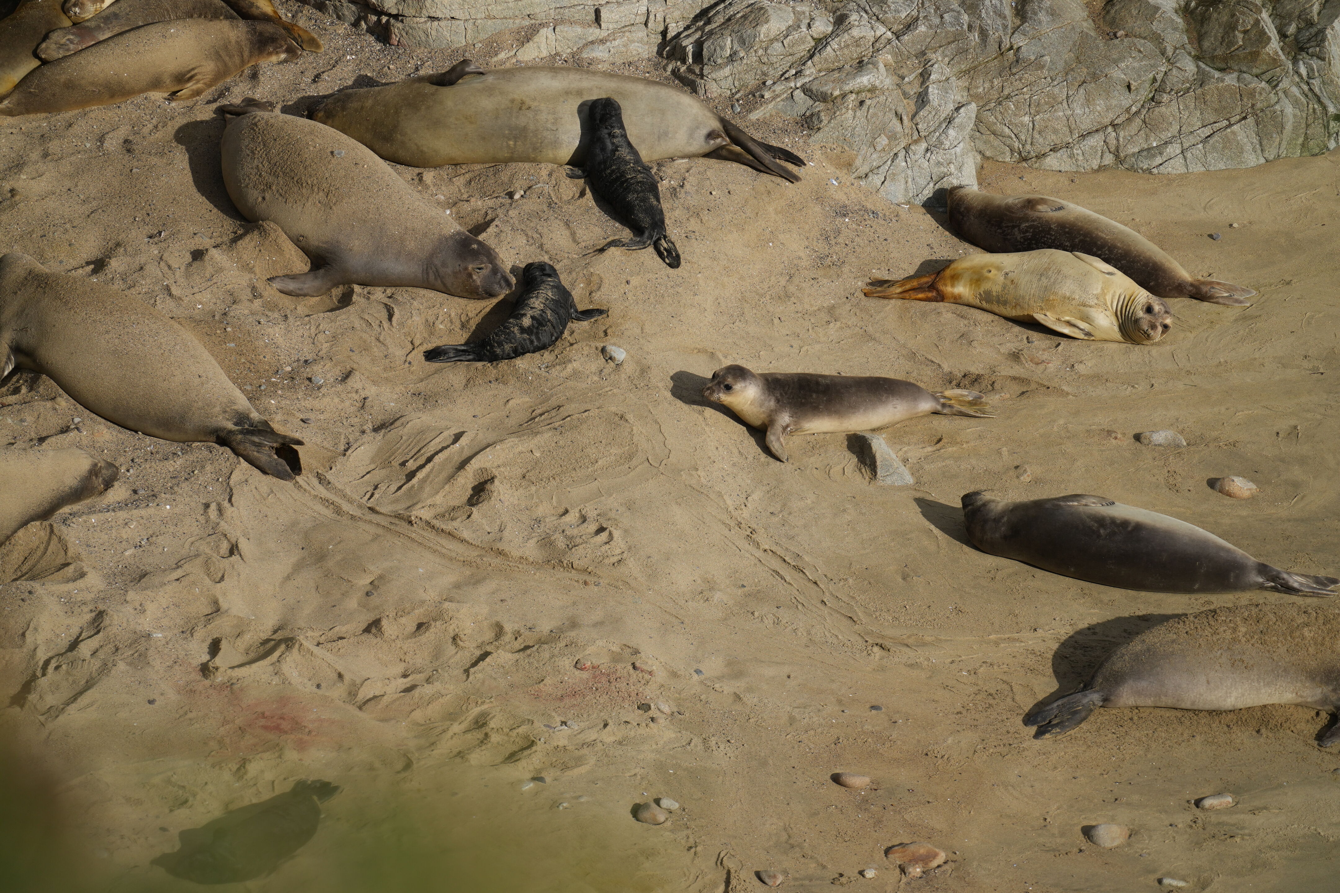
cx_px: 670
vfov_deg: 2.3
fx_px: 22332
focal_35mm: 600
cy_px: 446
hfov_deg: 3.4
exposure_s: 1/2000
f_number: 5.6
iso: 400
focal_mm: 600
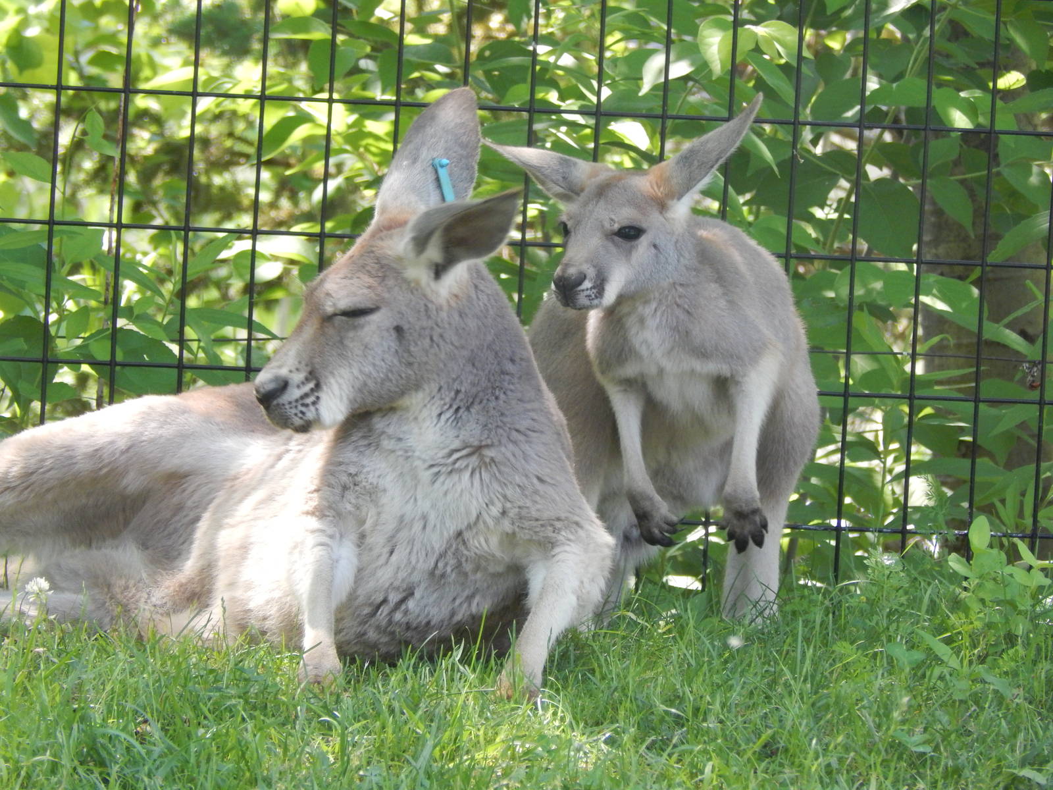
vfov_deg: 3.8
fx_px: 11803
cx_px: 526
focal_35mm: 388
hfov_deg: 5.1
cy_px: 395
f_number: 5.7
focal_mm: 69
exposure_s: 1/125
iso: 400
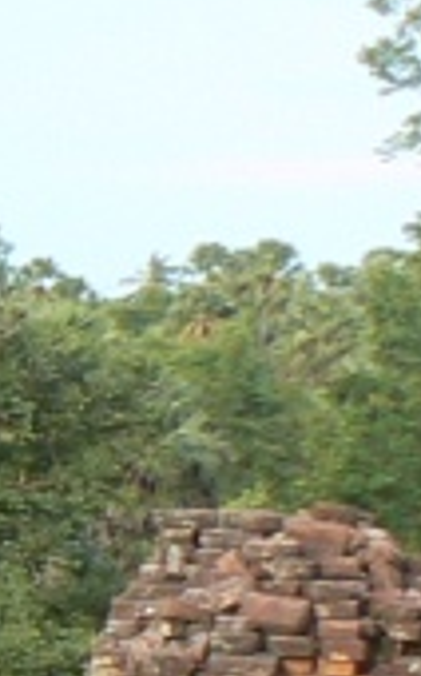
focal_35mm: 230
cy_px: 891
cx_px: -1410
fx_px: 4229
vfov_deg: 9.0
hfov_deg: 5.0
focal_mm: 6
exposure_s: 1/125
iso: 80
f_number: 5
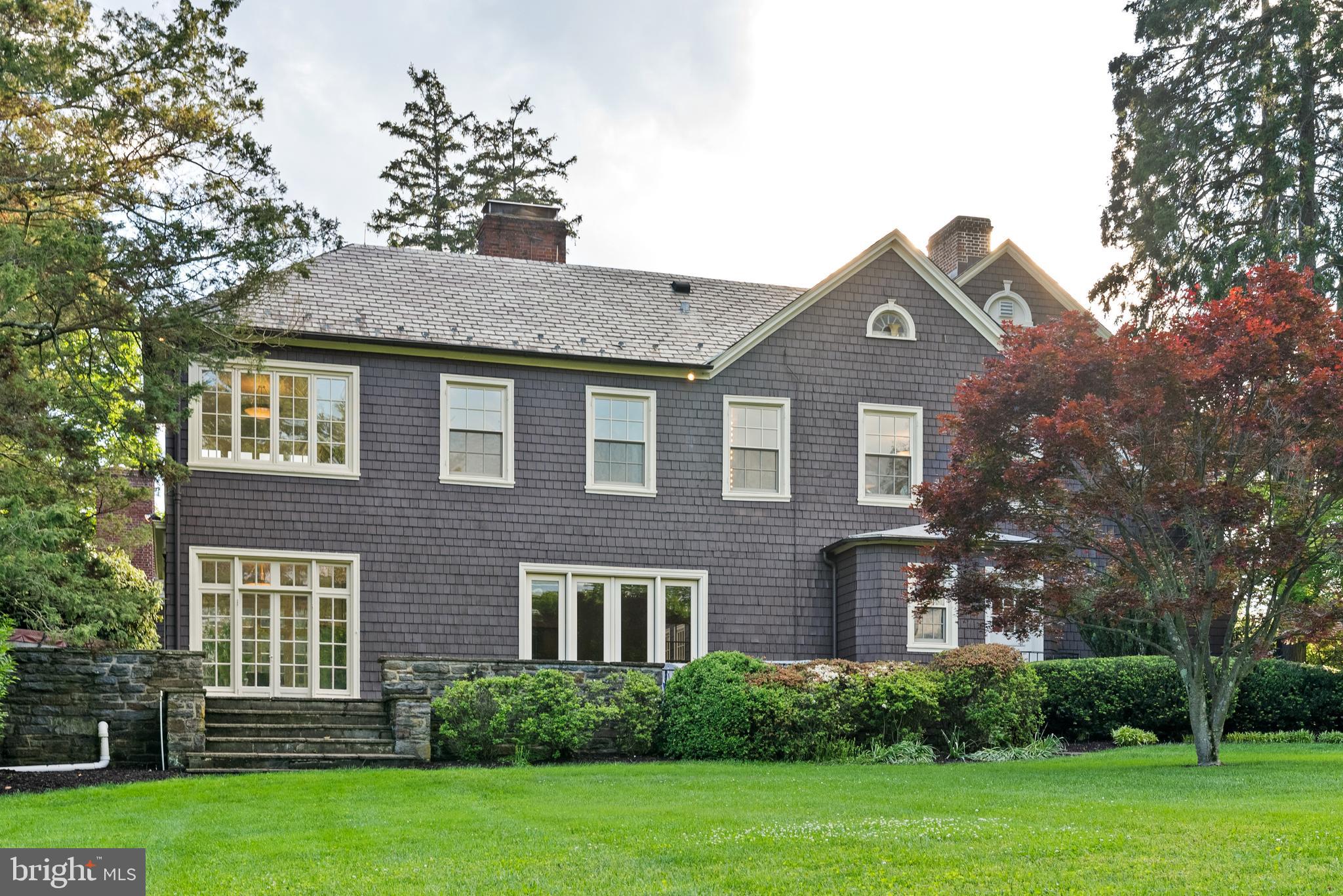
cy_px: 448
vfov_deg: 31.2
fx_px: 1605
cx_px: 672
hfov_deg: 45.4
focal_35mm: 43
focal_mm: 43
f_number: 8
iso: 200
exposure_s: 1/80
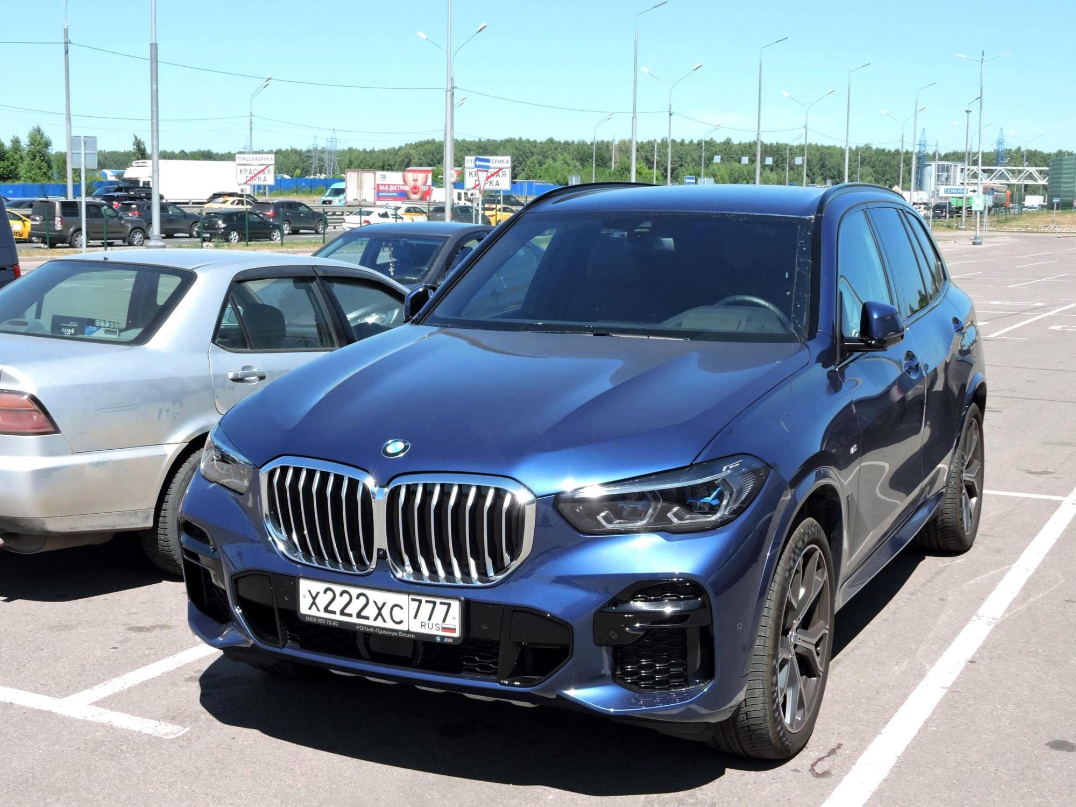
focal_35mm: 40
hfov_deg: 46.8
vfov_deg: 36.0
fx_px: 1243
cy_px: 404
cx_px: 538
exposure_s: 1/500
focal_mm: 7.2
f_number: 3.8
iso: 100
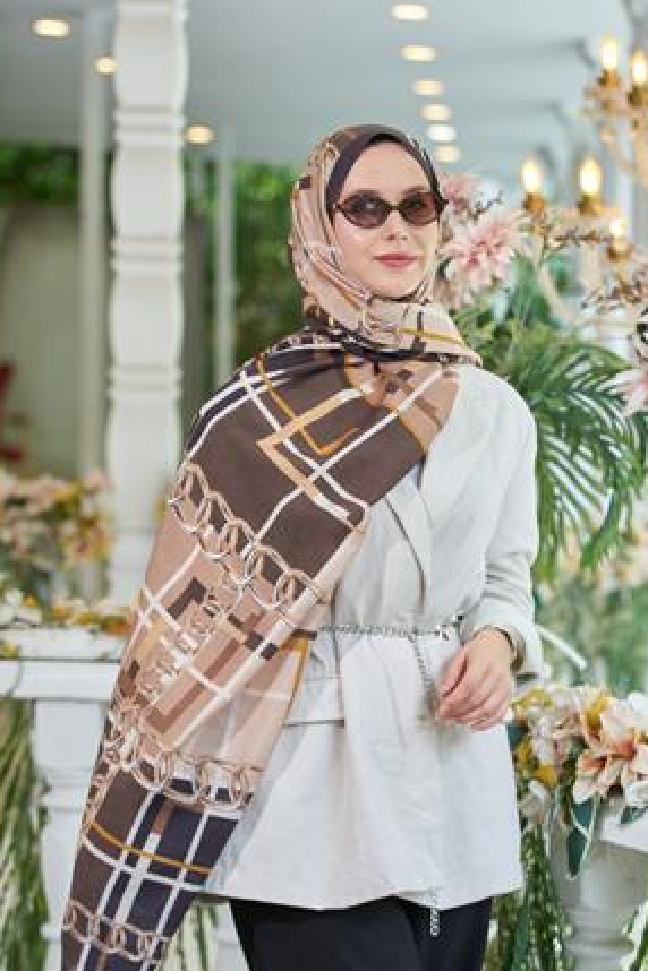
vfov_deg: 22.1
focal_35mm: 92
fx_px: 2484
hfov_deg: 14.9
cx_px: 333
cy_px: 480
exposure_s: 1/125
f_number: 4
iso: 800
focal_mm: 85
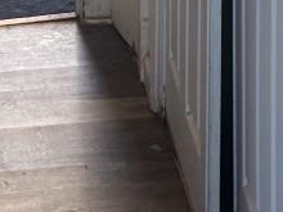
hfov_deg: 12.0
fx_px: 1341
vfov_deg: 8.1
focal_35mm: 164
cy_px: -357
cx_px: 253
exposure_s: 1/77
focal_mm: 6.76
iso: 200
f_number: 1.78
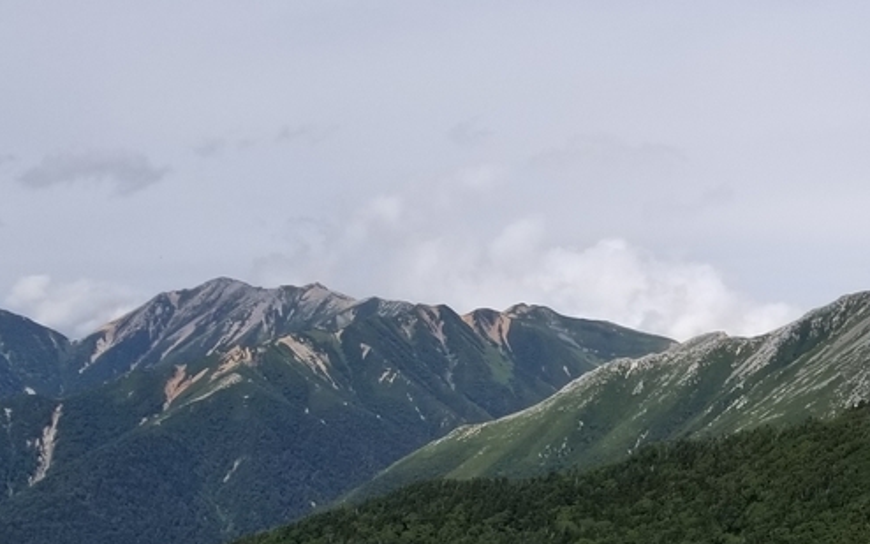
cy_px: 627
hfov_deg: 28.8
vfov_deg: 18.6
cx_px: 858
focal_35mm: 67
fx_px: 1589
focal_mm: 4.25
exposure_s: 1/4624
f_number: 1.7
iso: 50
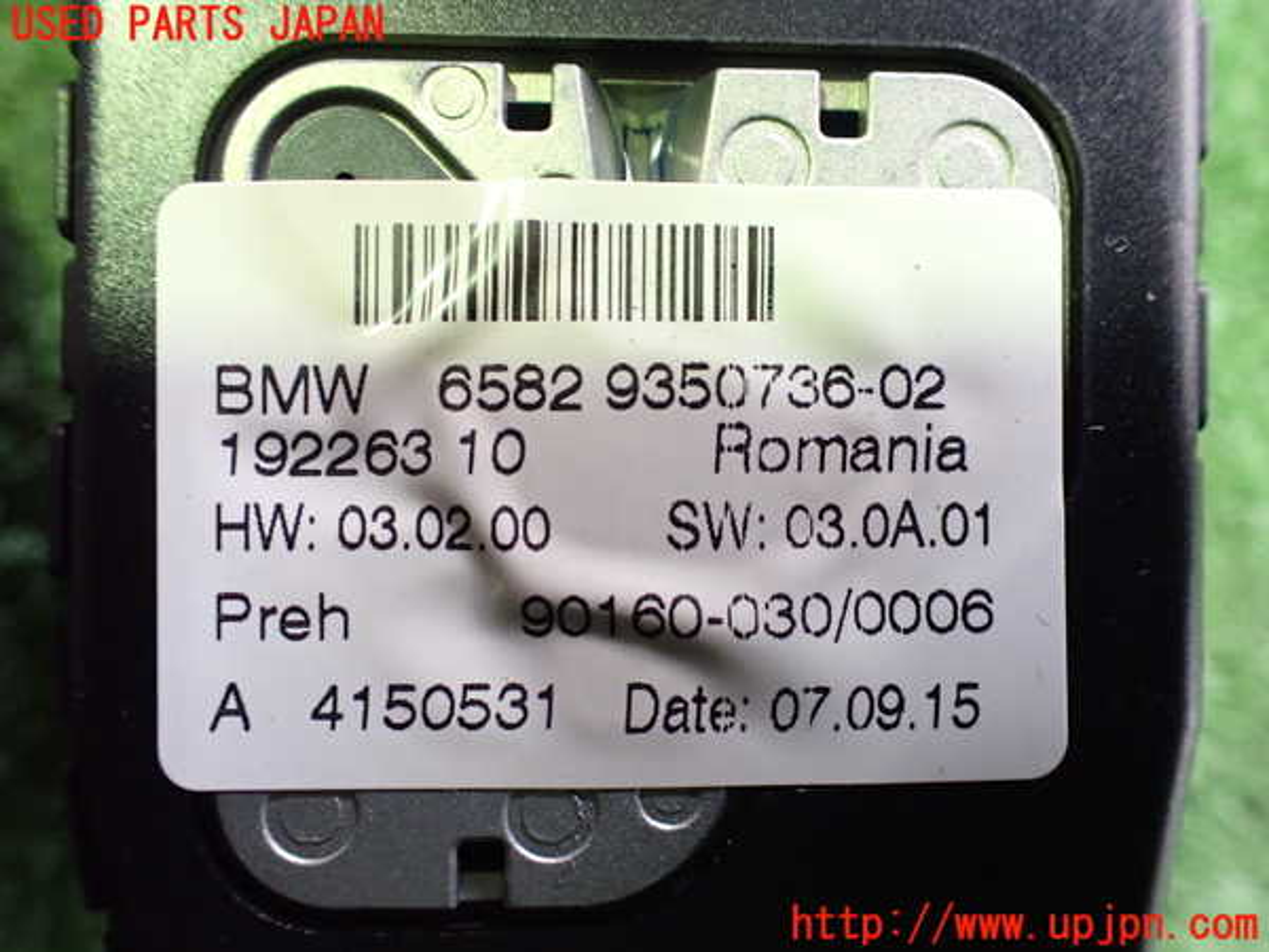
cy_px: 476
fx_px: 1100
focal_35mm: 30
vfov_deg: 46.8
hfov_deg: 60.0
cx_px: 634
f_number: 2.3
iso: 800
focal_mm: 5.4
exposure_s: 1/40
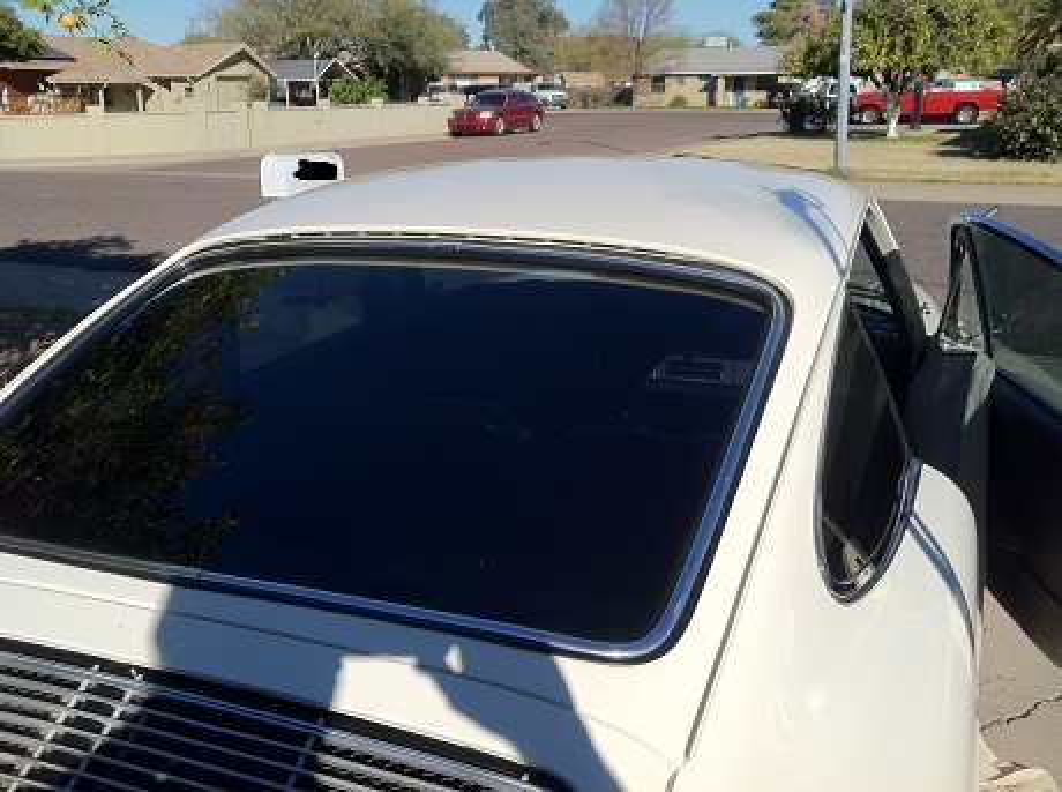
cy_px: 396
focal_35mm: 35
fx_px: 1072
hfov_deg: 52.7
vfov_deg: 40.6
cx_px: 531
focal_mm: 3.85
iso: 80
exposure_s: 1/938
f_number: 2.8
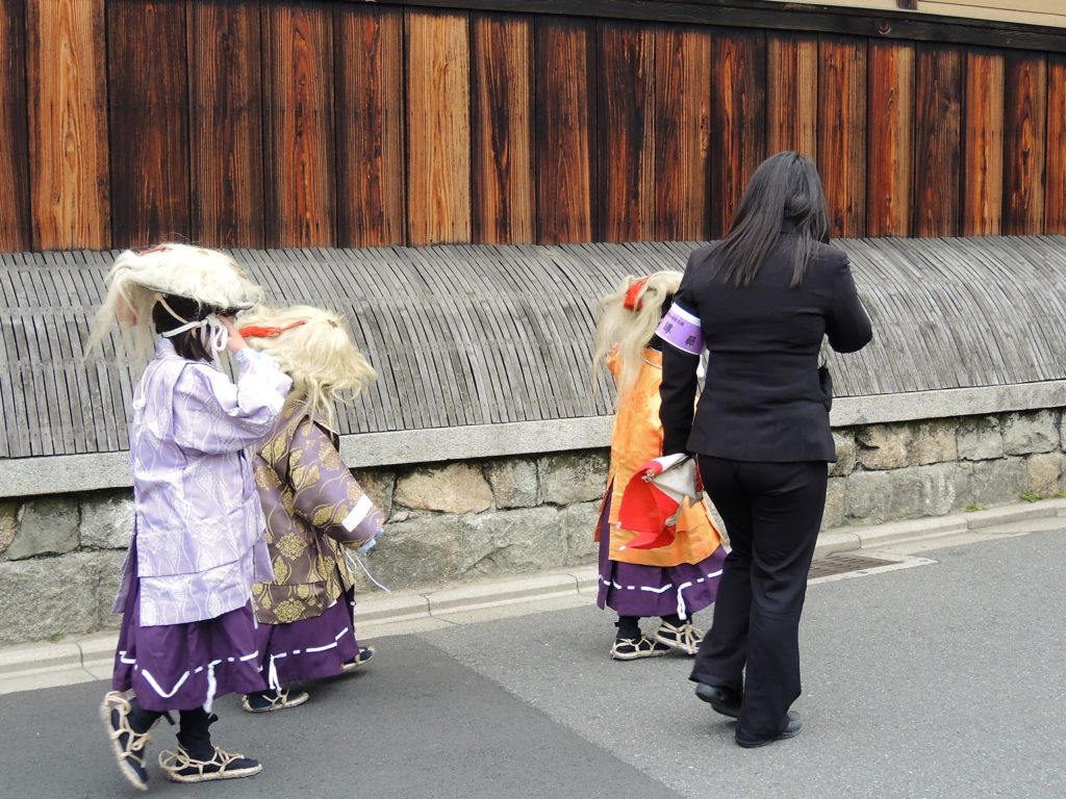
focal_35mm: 28
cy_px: 400
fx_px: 862
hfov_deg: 63.4
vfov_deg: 49.7
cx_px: 533
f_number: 2
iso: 80
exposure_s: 1/250
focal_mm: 6
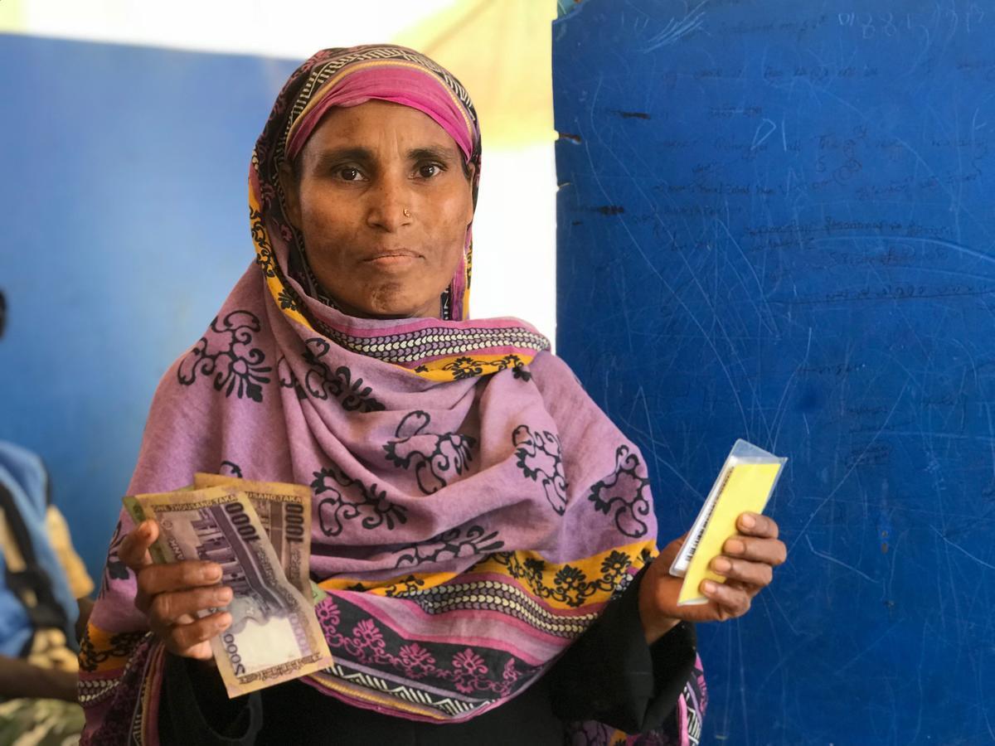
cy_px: 373
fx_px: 1638
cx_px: 498
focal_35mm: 57
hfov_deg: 33.8
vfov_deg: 25.7
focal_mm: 6.6
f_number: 2.8
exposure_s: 1/50
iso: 64
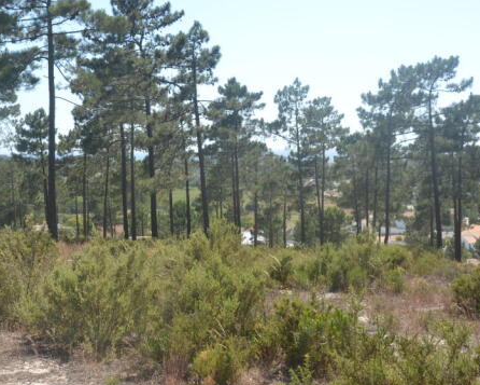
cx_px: 160
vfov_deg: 29.3
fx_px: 734
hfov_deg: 35.8
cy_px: 166
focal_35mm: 52
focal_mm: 25
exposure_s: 1/160
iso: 100
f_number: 8
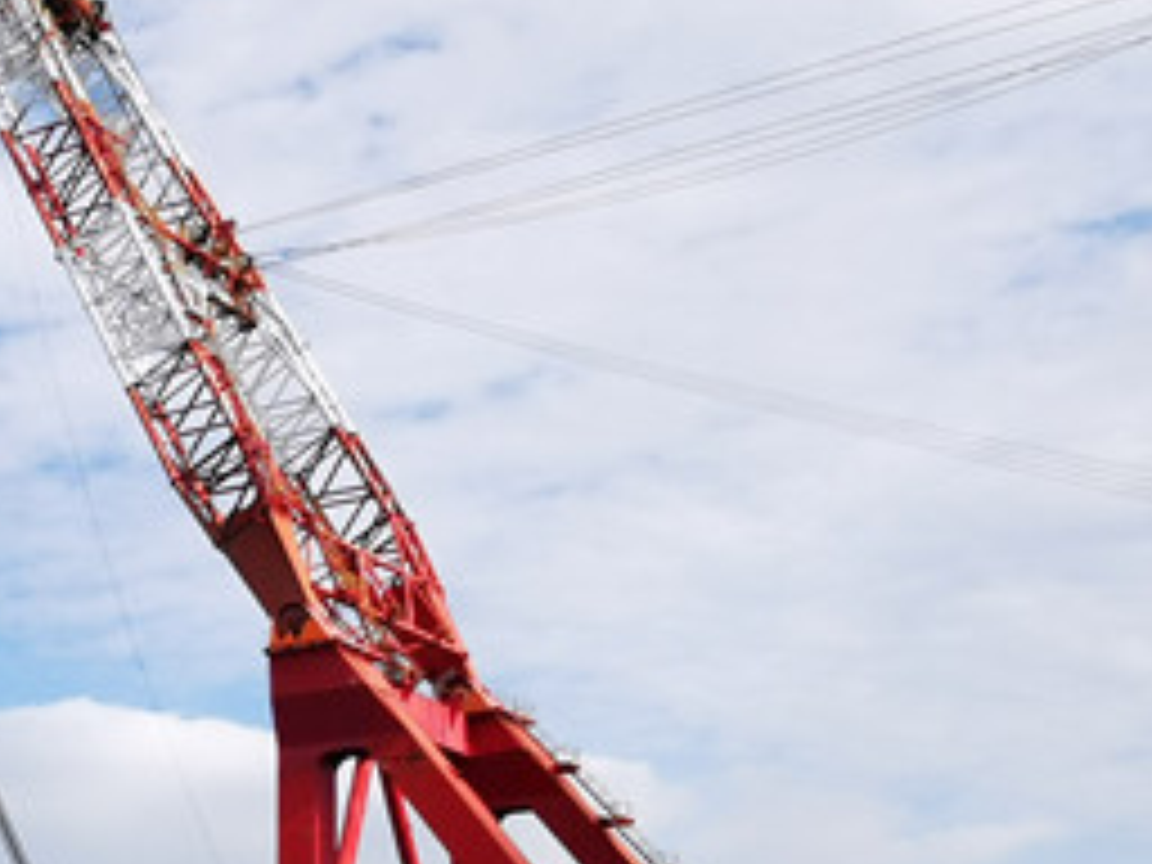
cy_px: 724
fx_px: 2496
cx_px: -72
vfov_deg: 19.4
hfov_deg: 24.5
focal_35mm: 75
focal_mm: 2.26
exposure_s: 1/1305
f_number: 2.2
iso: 50
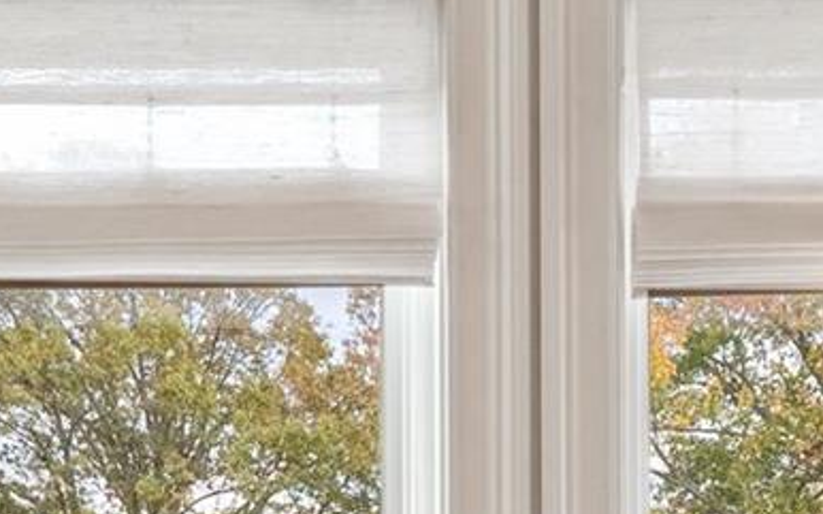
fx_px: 3408
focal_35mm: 152
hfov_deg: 13.7
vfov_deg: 8.4
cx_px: 113
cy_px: 862
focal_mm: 18
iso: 400
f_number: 6.3
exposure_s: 1/20
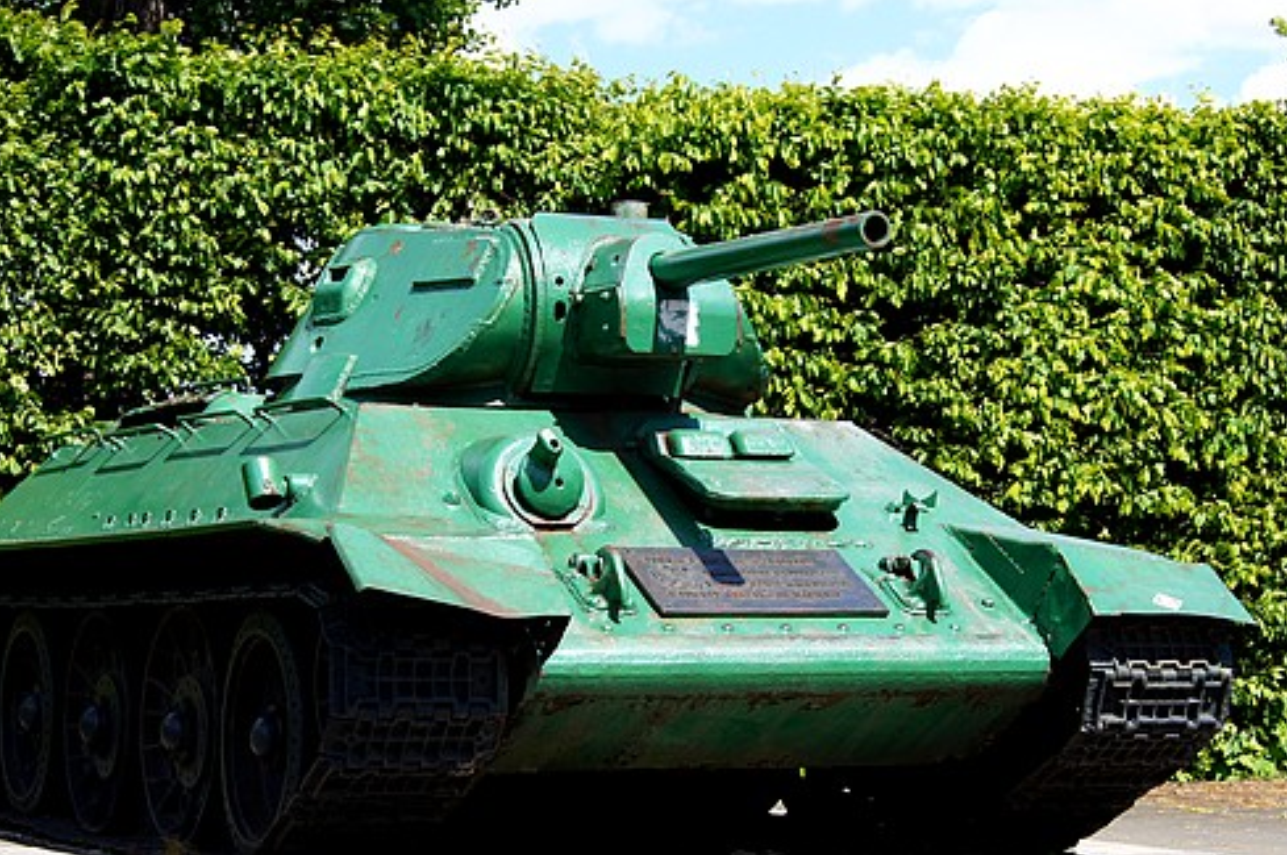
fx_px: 3065
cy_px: 634
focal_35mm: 86
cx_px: 579
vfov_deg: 15.8
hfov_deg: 23.7
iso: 200
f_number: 5.6
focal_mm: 35
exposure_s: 1/640
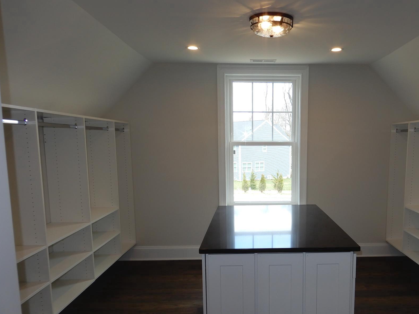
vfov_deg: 45.0
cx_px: 267
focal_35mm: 31
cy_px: 198
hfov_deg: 57.5
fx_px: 375
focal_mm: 4.3
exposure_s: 1/60
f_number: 4
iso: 80
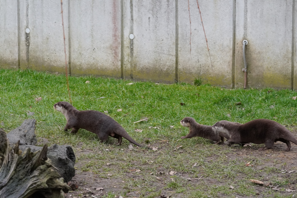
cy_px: 99
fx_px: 1324
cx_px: 148
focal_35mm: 160
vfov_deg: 8.6
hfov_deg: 12.8
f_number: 8
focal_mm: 107
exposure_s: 1/250
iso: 2000
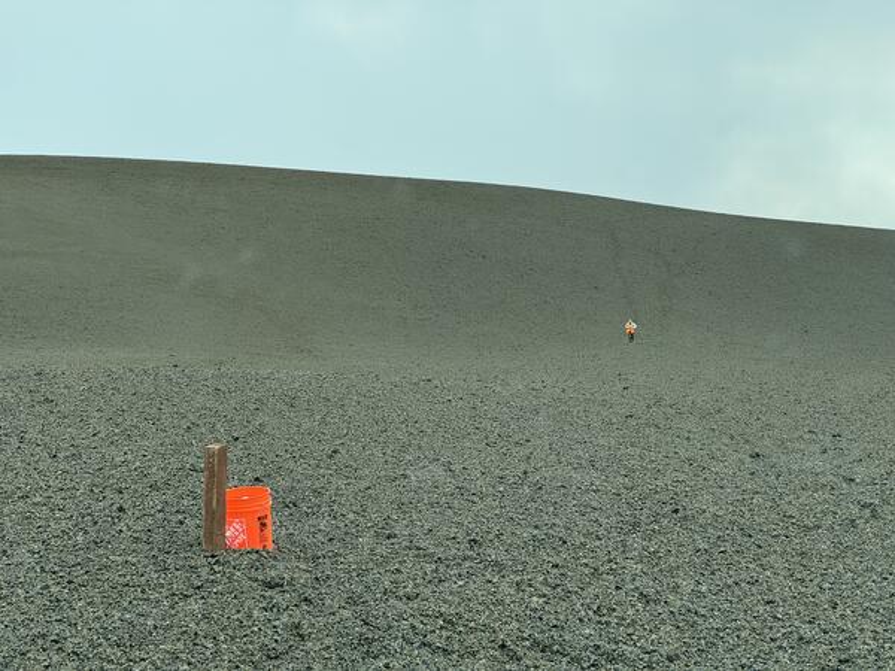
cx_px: 448
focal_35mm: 77
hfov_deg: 25.3
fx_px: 1991
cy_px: 336
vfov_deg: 19.1
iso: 25
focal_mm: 9
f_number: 2.8
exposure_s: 1/438
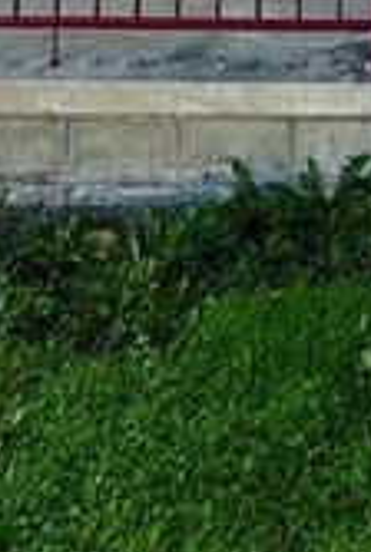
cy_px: -488
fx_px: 893
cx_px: 500
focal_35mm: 58
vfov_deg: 20.7
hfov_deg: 21.0
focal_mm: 2.22
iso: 50
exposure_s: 1/297
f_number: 2.2
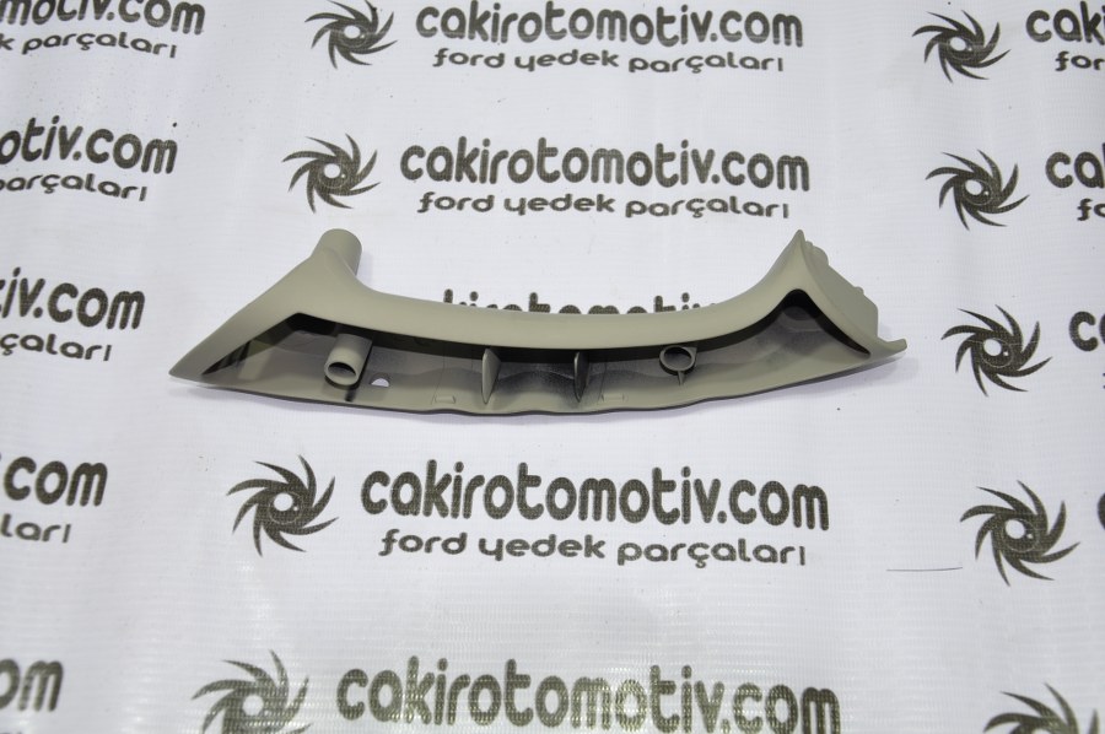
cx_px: 552
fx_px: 1472
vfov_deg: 28.0
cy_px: 367
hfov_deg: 41.2
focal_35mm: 48
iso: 200
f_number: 4.5
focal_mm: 32
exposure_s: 1/40
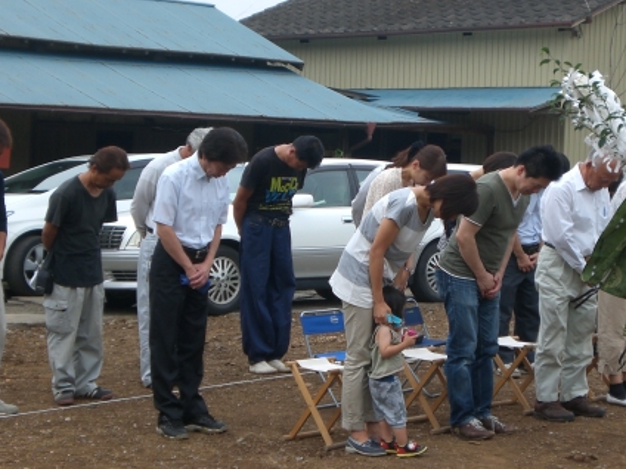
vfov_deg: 15.6
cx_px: 406
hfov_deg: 20.6
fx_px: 1718
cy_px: 224
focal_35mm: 95
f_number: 4
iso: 50
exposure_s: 1/160
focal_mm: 10.4
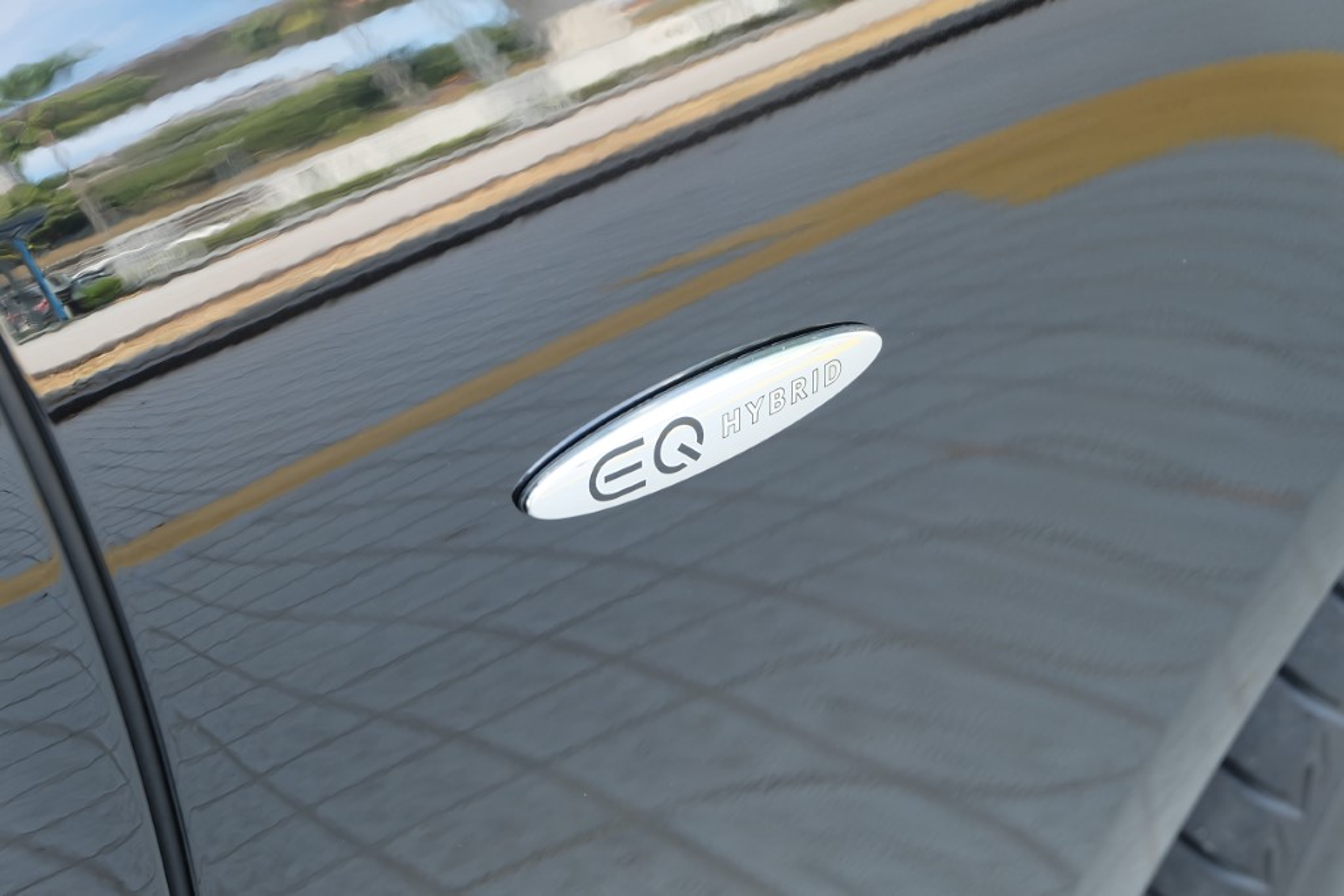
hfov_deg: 27.0
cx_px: 672
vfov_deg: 18.2
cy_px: 448
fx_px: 2800
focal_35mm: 75
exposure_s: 1/45
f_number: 5.6
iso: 400
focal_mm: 50
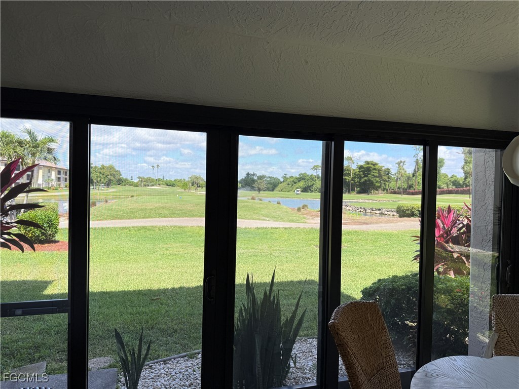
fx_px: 360
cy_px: 194
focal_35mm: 24
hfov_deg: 71.6
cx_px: 260
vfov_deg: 56.8
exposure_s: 1/955
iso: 80
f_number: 1.78
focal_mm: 6.76
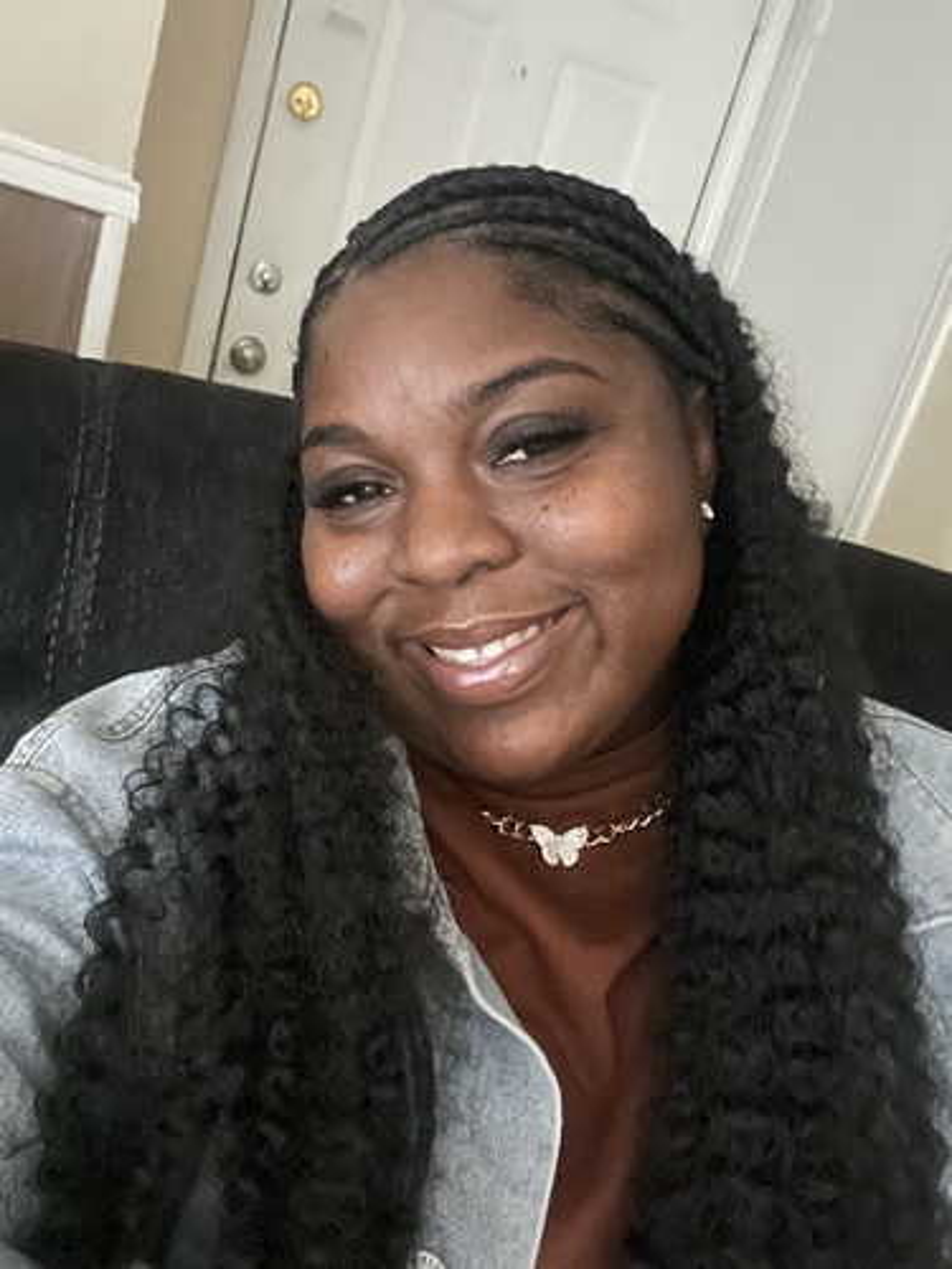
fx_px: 1100
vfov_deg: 60.0
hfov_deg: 46.8
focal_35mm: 30
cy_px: 634
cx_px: 476
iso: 2500
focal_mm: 2.71
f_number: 2.2
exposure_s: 1/15
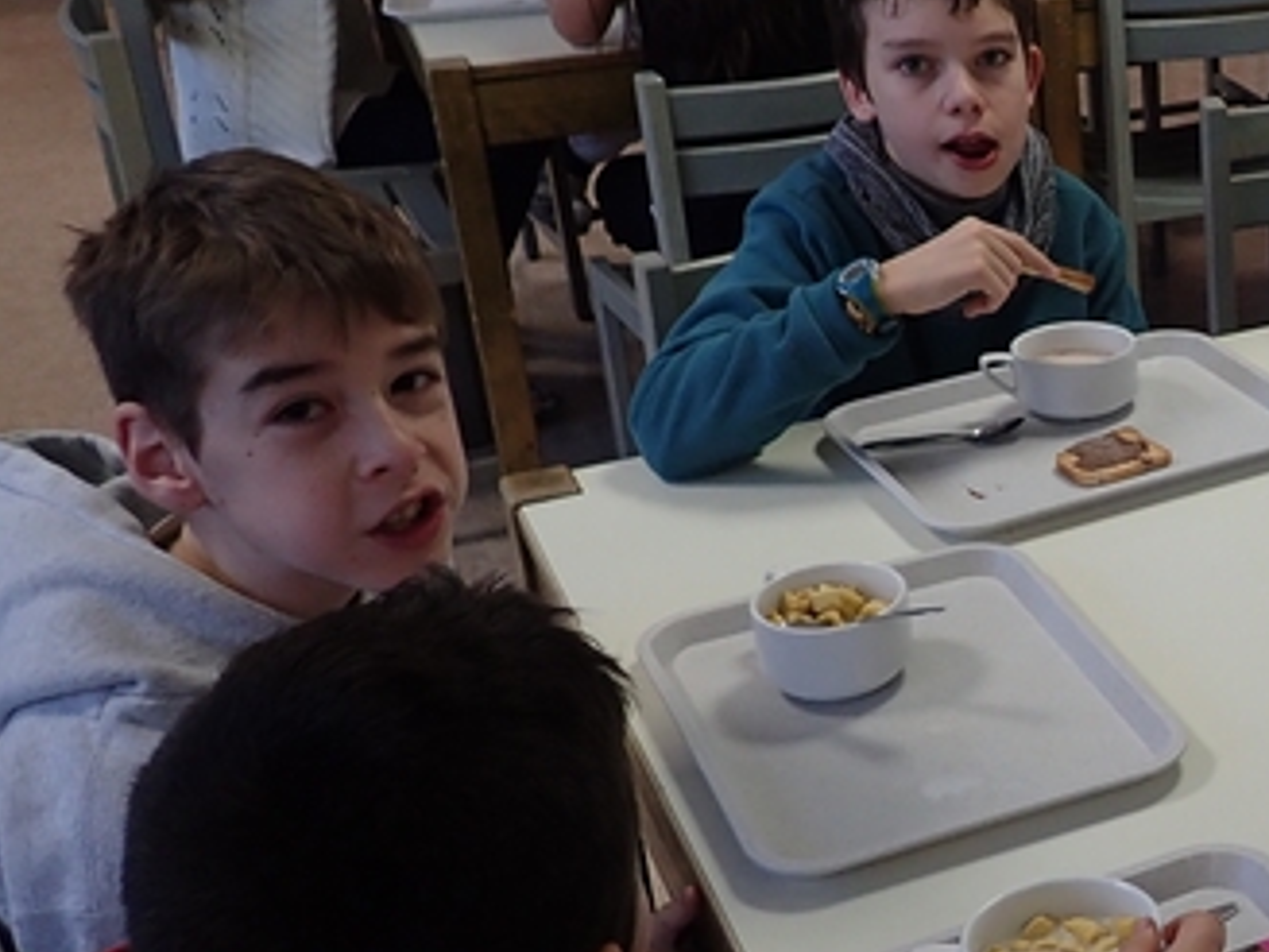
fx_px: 2236
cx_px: 1466
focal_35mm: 61
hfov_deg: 28.2
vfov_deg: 24.0
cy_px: 499
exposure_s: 1/60
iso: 160
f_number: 2
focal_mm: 4.5
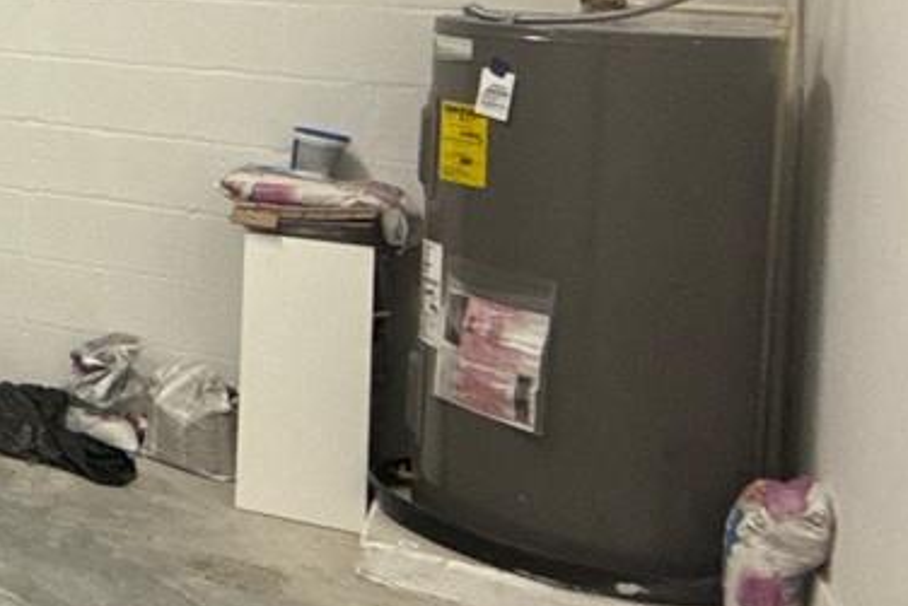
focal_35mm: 62
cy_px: -70
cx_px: -857
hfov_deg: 19.7
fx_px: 1564
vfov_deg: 20.8
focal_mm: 2.22
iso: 250
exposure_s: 1/60
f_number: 2.2
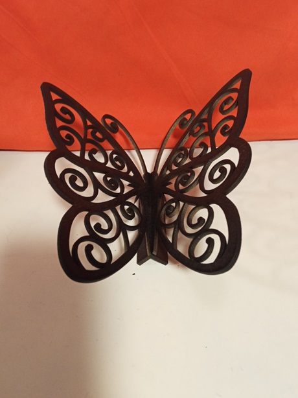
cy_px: 199
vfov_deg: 65.3
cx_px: 149
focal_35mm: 27
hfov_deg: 51.3
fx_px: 310
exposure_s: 1/33.3
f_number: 1.8
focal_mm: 3.98
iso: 1000
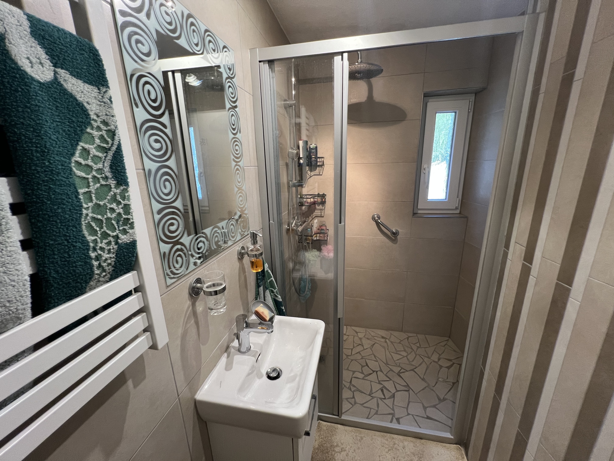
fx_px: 231
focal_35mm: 13
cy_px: 230
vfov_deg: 89.9
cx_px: 307
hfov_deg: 106.2
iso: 160
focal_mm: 1.57
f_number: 1.8
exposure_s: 1/50
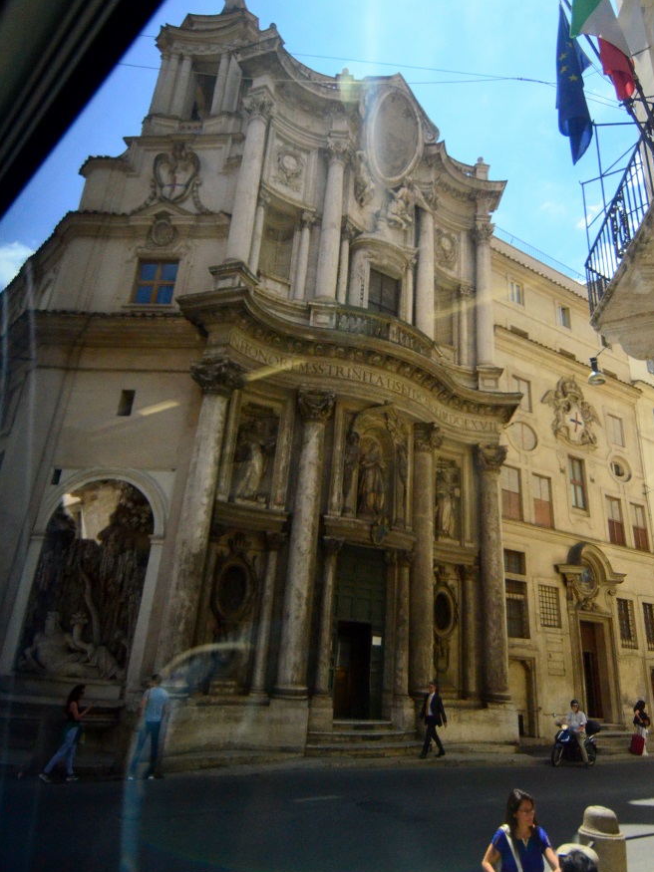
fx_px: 580
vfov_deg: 73.7
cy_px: 393
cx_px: 327
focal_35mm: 23
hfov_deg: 58.9
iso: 2800
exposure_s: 1/8000
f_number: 4
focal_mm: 14
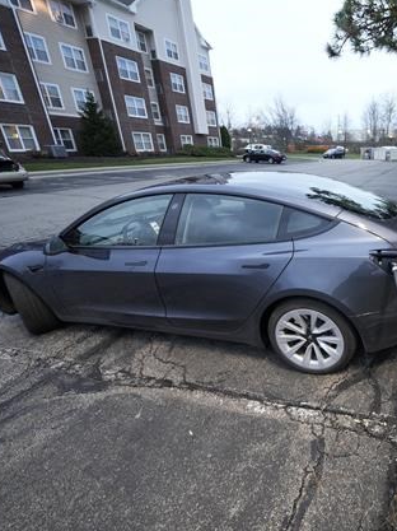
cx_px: 355
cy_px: 267
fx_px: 276
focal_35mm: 18
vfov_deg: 87.8
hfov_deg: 60.8
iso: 2500
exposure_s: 1/50
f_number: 4
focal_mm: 12
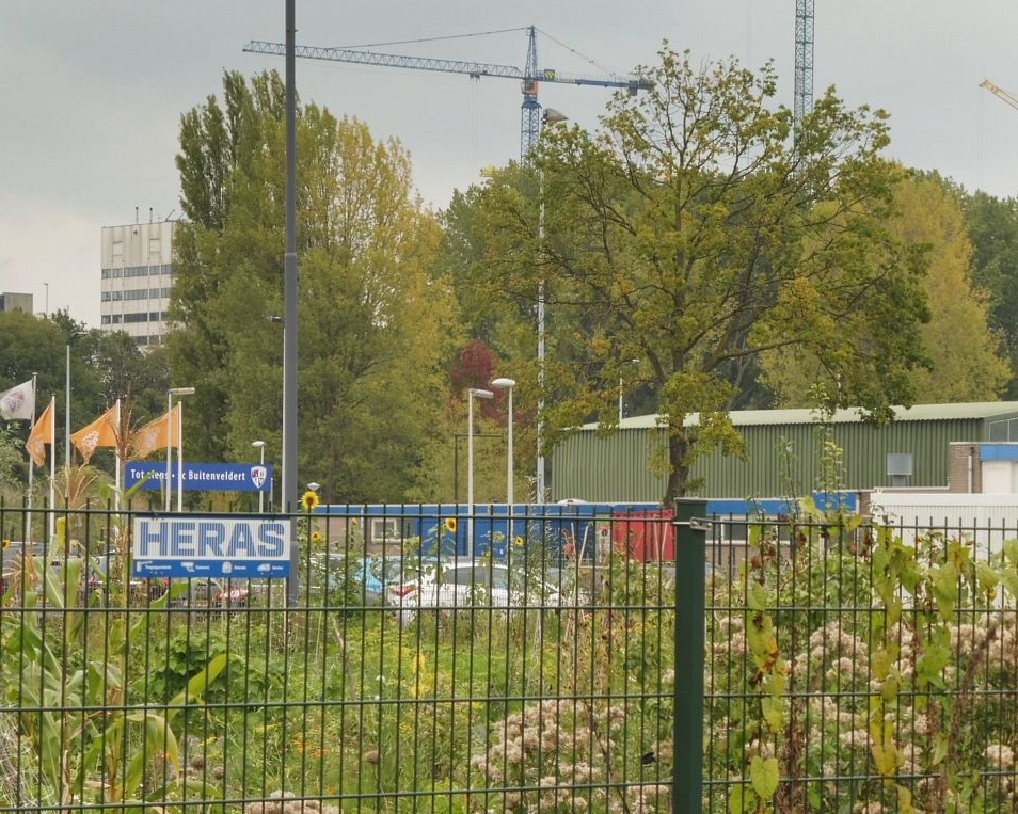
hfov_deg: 14.3
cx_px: 518
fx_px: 4067
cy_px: 406
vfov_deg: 11.4
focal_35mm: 135
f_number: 6.3
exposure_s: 1/100
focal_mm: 23.1
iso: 200
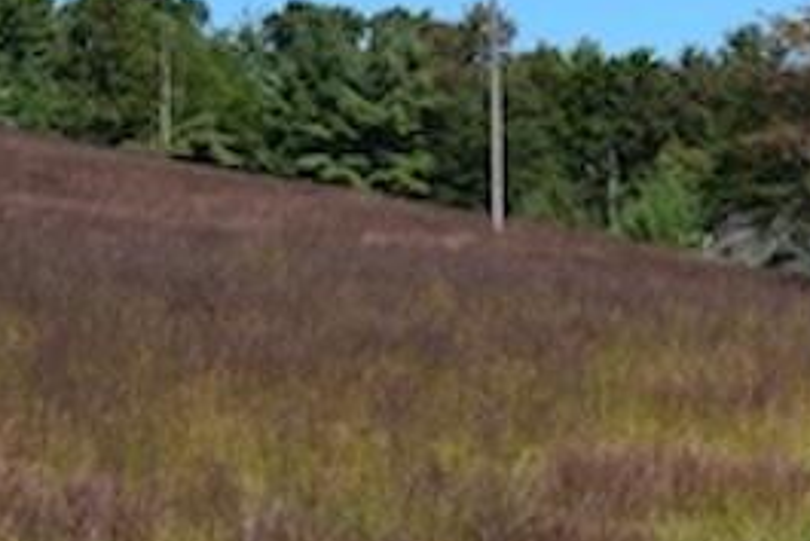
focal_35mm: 162
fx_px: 3647
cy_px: 558
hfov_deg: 11.6
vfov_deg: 8.4
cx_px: 1534
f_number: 11
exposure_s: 1/500
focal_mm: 28
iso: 360
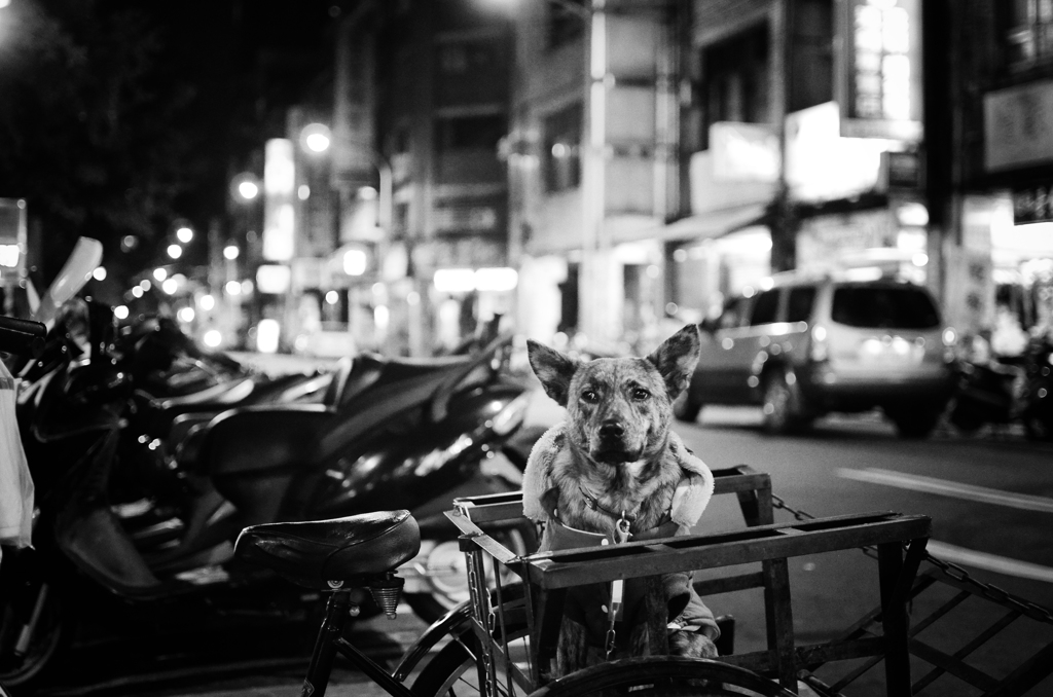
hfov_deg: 37.9
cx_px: 526
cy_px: 348
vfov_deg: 25.6
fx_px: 1532
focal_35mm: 52
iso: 2200
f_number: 1.8
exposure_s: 1/125
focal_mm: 35
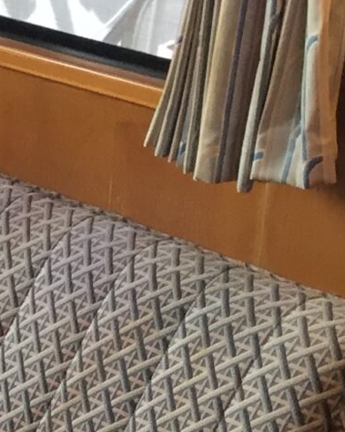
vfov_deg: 12.5
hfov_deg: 8.7
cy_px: 346
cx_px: -602
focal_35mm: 153
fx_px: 1953
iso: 64
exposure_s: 1/30
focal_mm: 4.15
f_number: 2.2
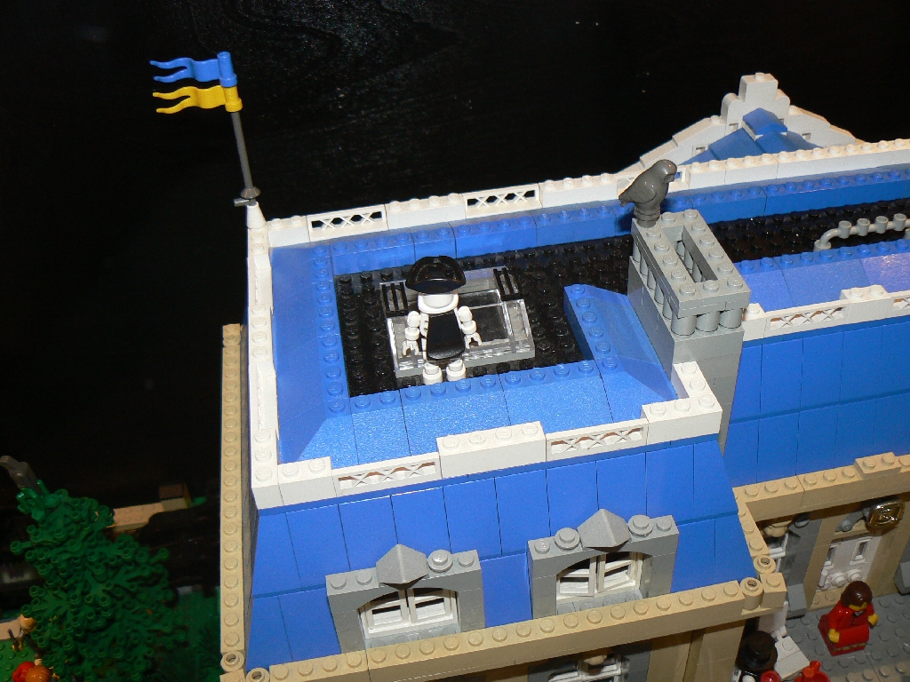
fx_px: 946
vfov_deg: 39.7
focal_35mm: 36
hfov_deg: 51.4
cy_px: 341
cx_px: 455
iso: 100
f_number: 2.8
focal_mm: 6
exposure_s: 1/30
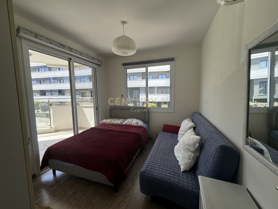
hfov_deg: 102.1
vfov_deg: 85.7
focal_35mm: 14
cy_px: 104
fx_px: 112
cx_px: 139
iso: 40
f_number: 2.2
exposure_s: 1/148
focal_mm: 2.22
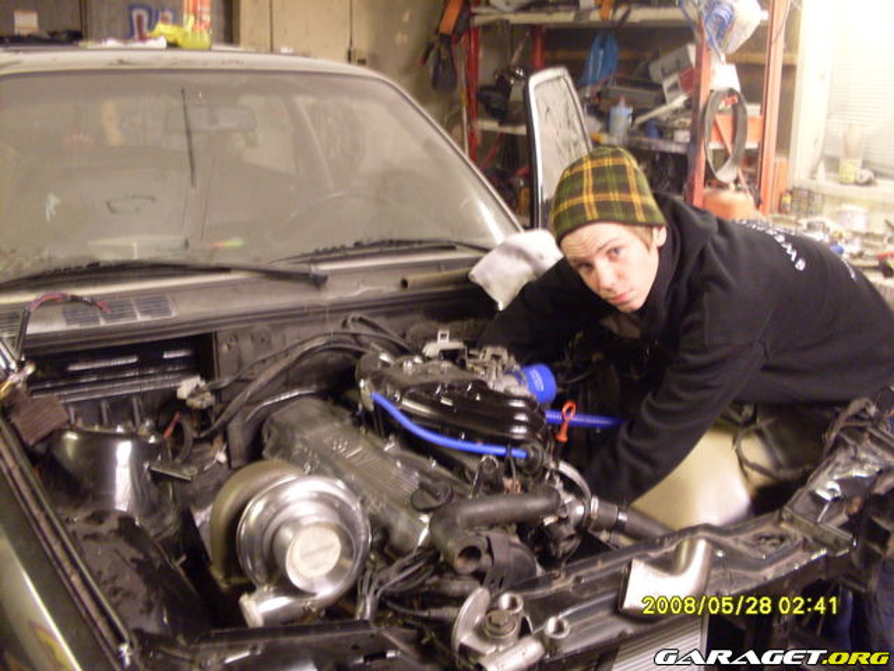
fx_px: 981
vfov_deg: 37.7
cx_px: 447
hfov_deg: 49.0
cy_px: 336
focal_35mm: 38
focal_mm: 6.3
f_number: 2.8
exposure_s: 1/4
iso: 200
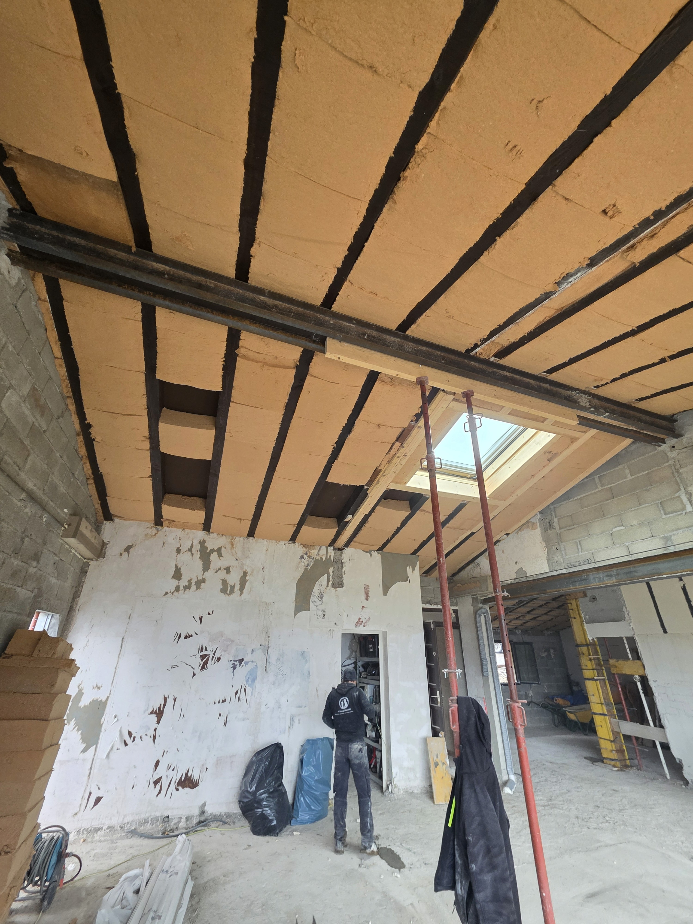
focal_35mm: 13
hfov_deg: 89.9
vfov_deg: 106.2
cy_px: 462
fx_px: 347
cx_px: 346
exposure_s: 1/50
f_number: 1.9
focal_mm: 2.2
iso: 250
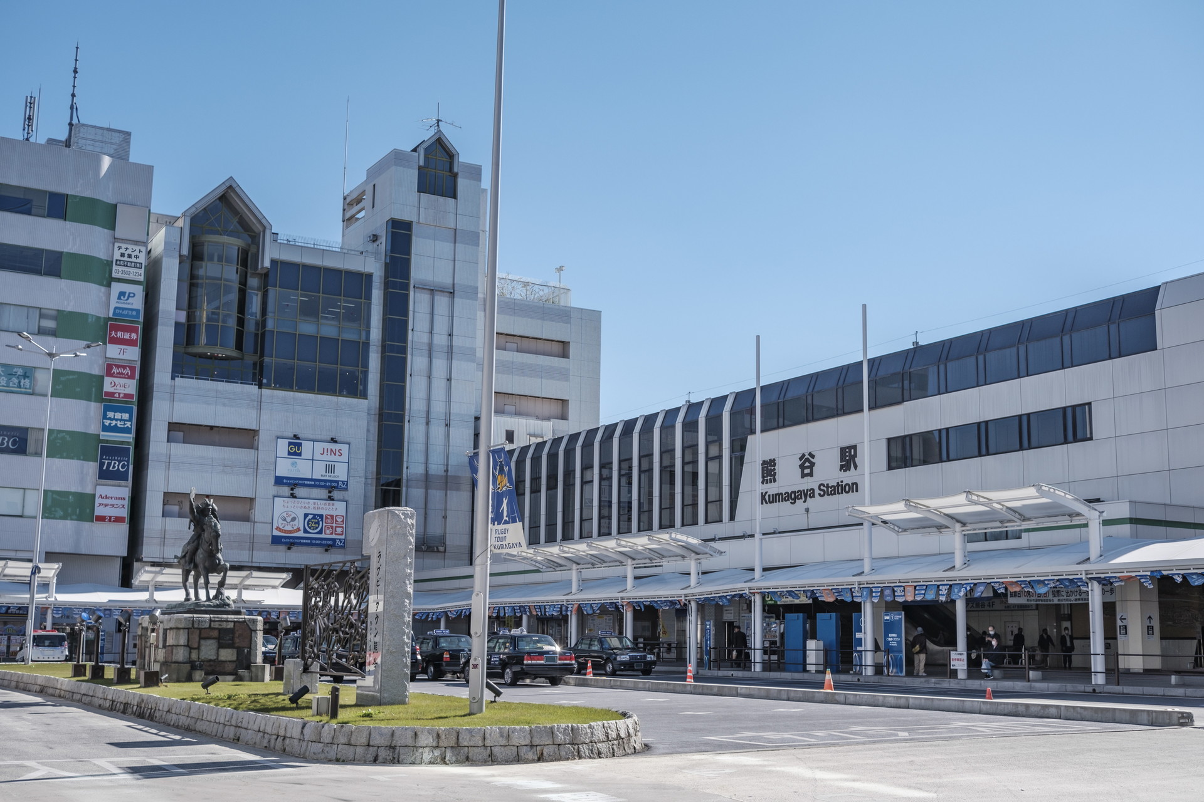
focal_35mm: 41
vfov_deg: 32.6
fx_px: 1371
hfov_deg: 47.4
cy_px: 401
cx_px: 602
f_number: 5.6
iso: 100
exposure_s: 1/900
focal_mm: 27
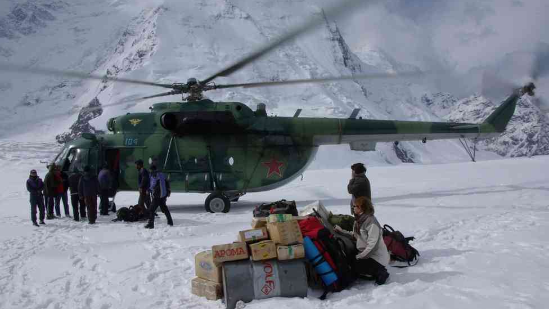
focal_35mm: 29
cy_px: 149
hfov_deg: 65.8
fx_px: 425
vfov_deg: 40.0
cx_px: 273
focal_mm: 18.1
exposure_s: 1/125
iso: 100
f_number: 19
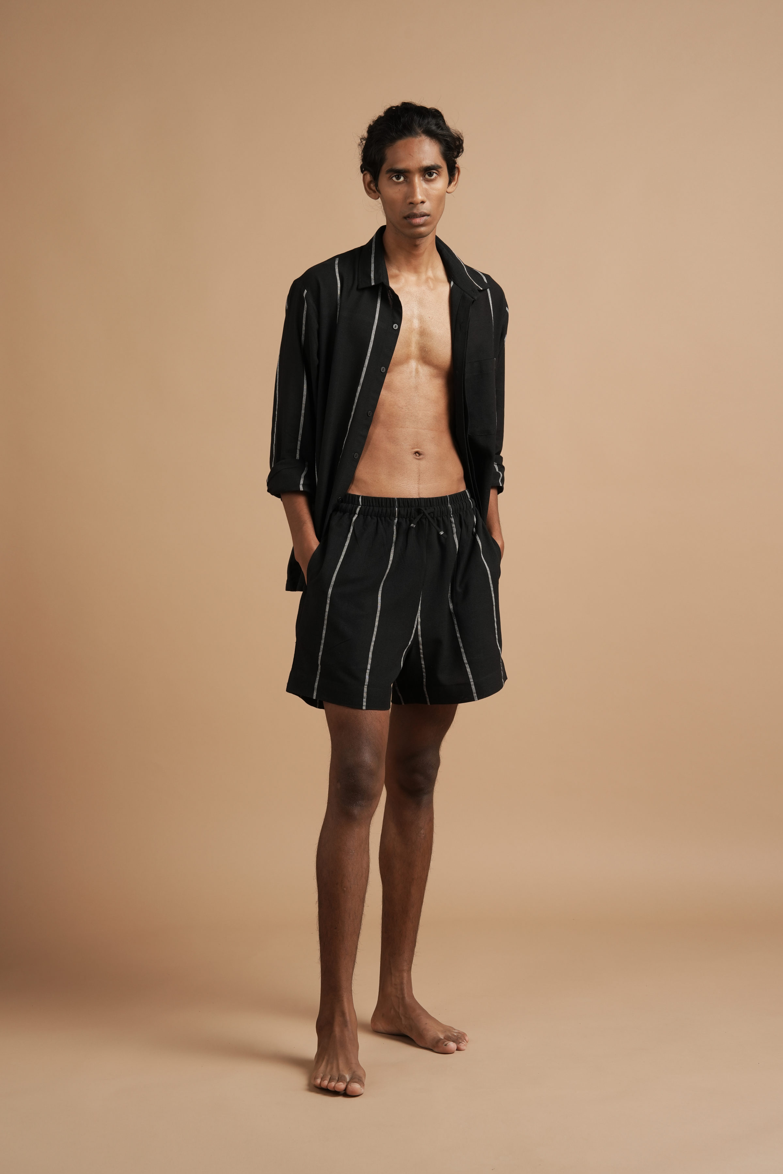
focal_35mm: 70
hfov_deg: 19.5
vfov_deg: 28.8
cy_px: 587
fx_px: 2284
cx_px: 392
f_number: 10
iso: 250
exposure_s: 1/125
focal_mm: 70
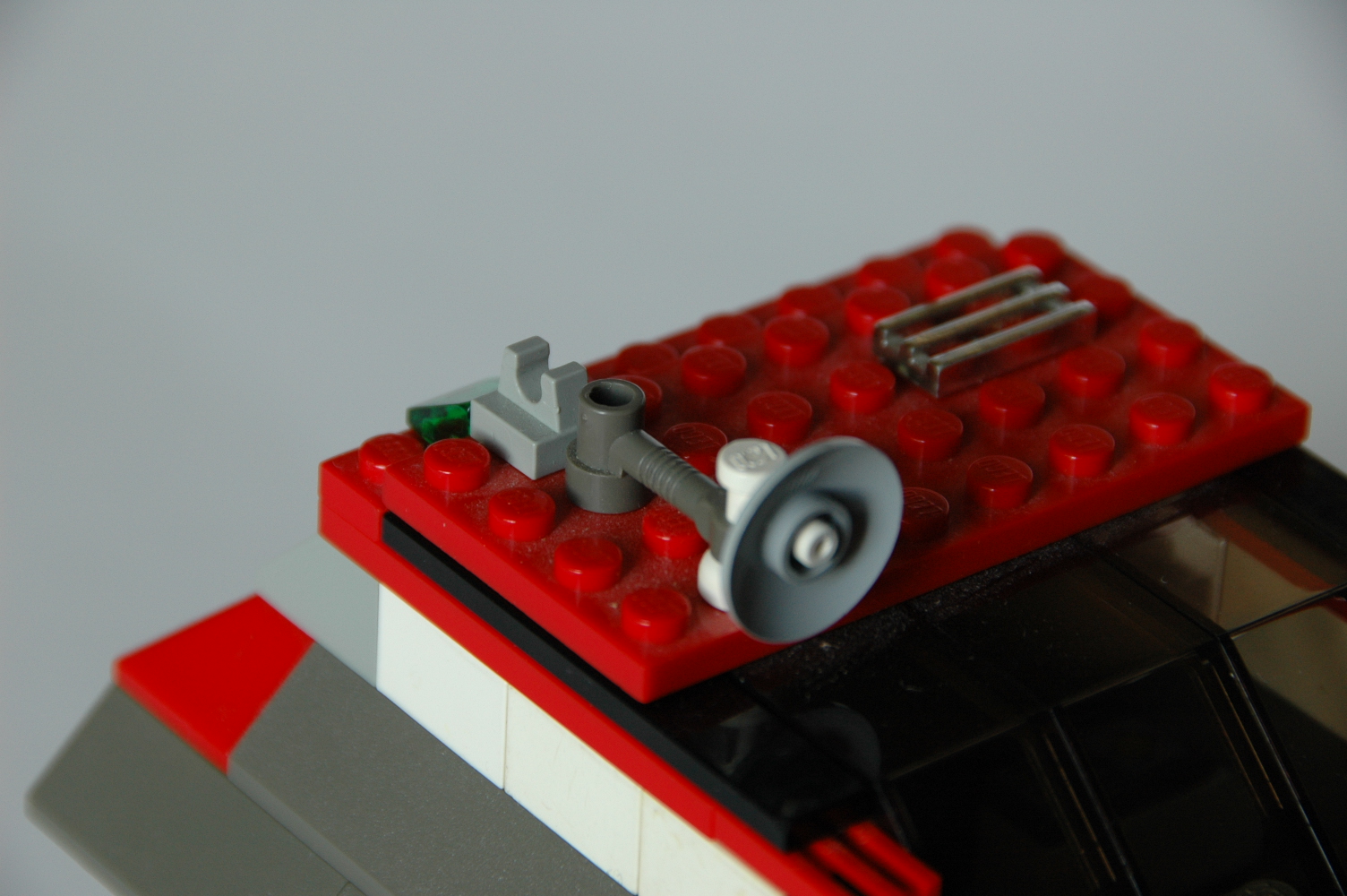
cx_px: 674
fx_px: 11215
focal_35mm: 300
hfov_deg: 6.9
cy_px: 448
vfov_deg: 4.6
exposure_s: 1/20
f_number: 7.1
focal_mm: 200
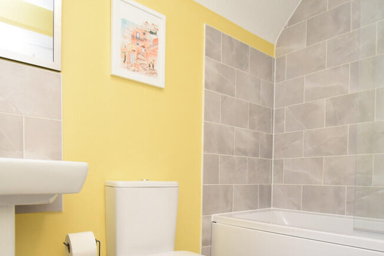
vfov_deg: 48.9
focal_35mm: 26
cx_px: 184
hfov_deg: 69.8
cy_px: 176
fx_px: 275
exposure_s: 1/125
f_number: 4
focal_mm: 11
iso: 1250
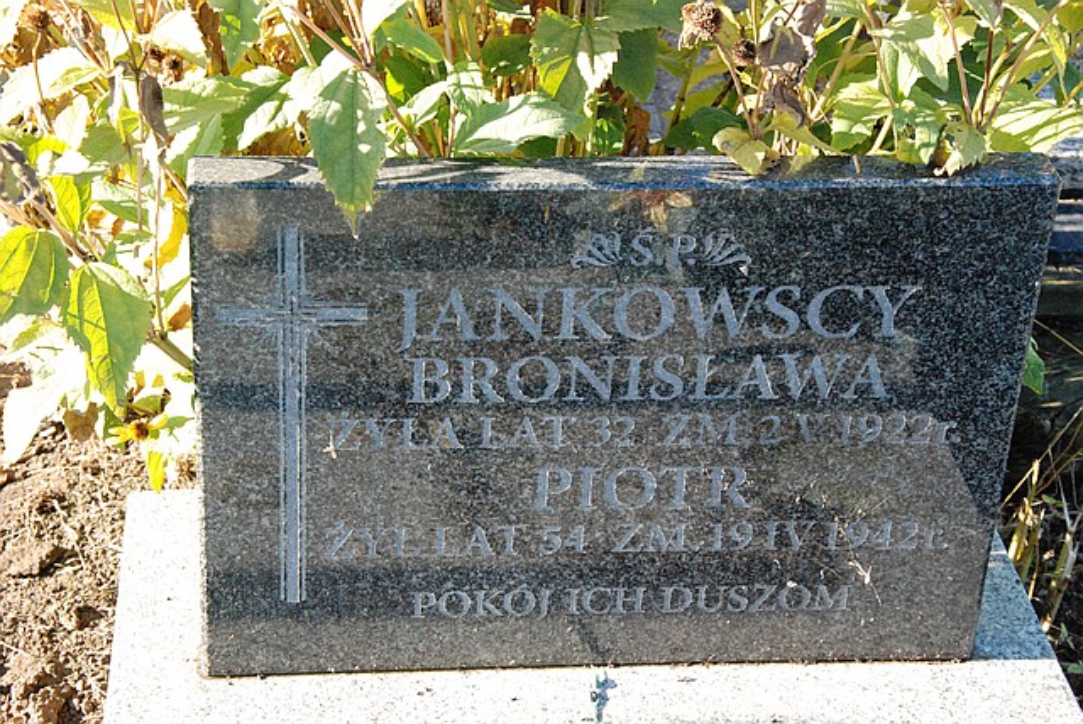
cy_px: 362
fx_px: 2258
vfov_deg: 18.2
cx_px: 542
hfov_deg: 27.0
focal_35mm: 75
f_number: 10
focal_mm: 50
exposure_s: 1/320
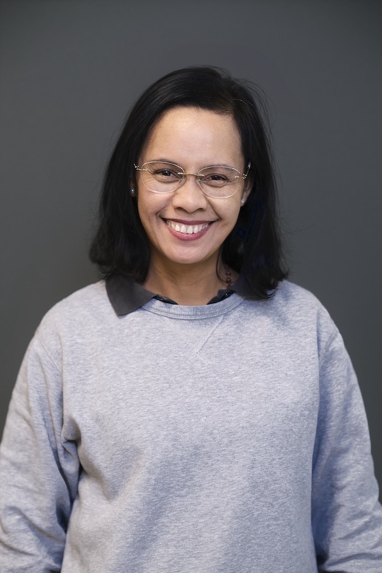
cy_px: 286
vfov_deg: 27.0
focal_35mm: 75
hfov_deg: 18.2
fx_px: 1194
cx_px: 191
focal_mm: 50
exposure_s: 1/125
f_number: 1.8
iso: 500
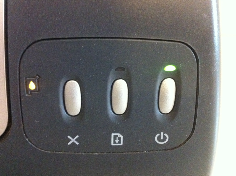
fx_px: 266
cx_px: 111
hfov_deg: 47.9
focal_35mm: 39
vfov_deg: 36.7
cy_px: 88
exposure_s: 1/15
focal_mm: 3.85
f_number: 2.8
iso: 800
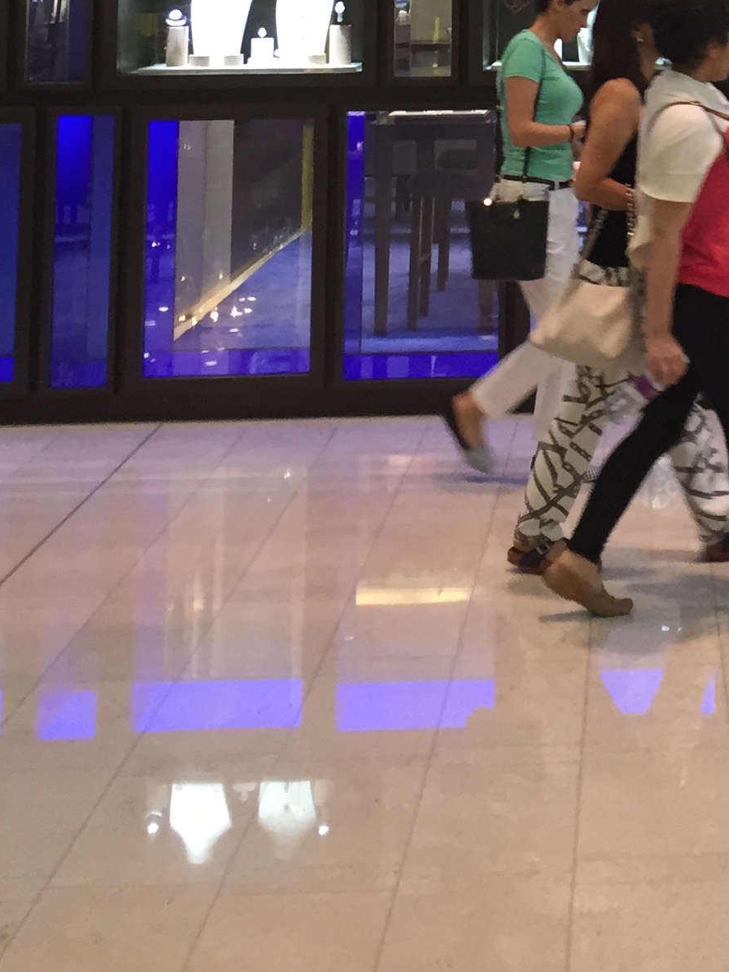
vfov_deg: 22.2
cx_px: 773
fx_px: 2247
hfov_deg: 17.9
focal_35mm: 80
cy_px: -241
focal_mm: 4.15
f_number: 2.2
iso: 80
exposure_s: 1/30
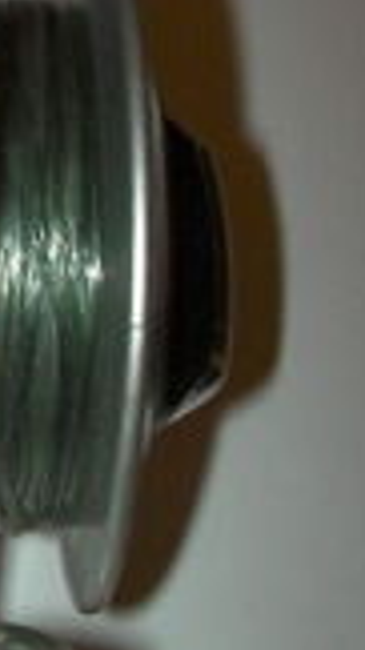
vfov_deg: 17.4
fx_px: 2119
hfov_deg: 8.8
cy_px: 201
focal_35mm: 123
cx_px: -570
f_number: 5.6
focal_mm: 6.3
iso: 200
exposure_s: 1/30
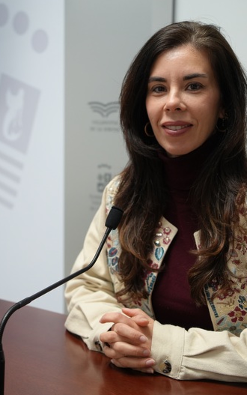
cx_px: 70
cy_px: 198
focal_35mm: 68
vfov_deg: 30.2
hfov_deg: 19.1
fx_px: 731
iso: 1250
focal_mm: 44
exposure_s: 1/160
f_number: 4
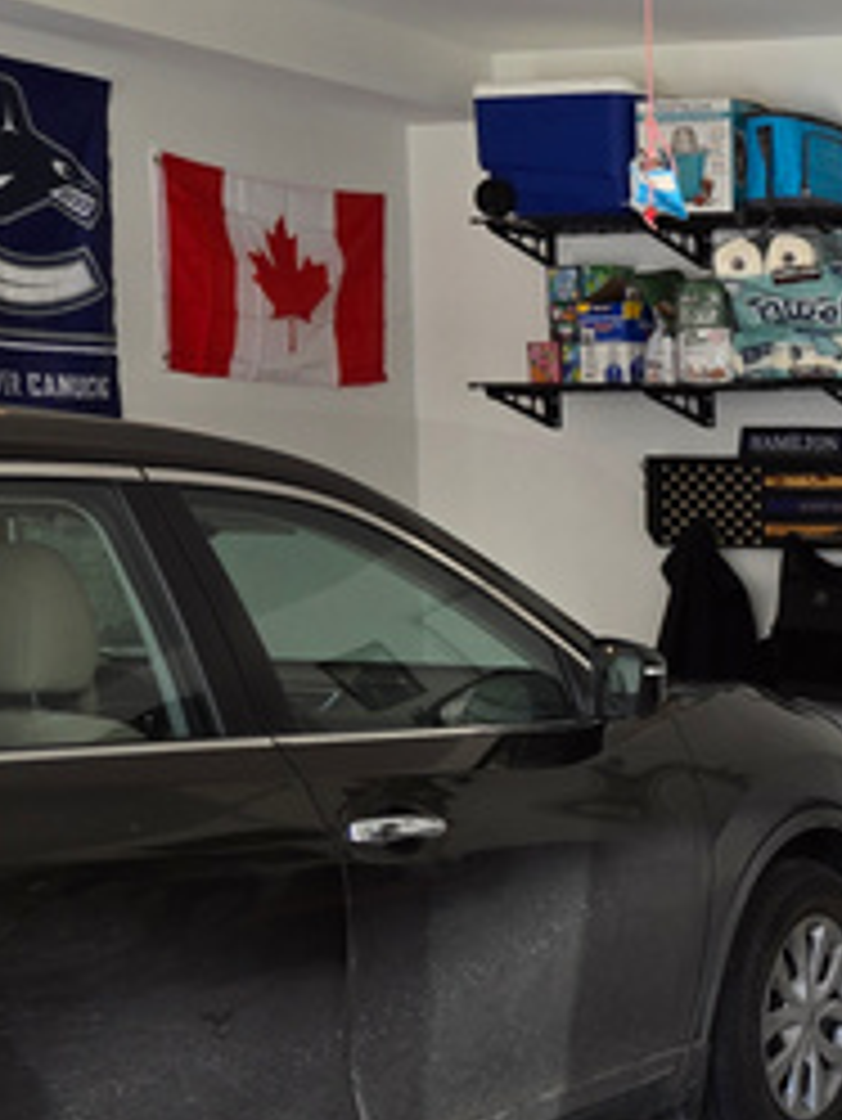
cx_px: 1211
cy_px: 814
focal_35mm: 71
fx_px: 2301
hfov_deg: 18.6
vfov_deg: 27.1
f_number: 1.8
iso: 25
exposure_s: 1/209
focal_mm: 5.4
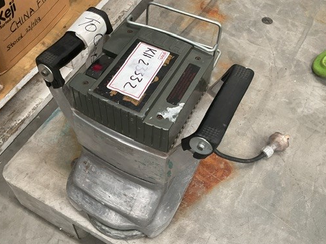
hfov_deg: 50.1
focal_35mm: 37
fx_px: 348
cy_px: 114
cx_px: 148
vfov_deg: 38.6
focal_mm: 3
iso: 100
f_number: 1.8
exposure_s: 1/60
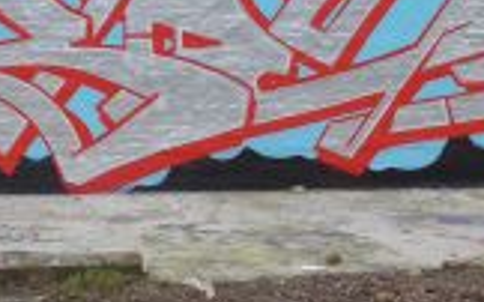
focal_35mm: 95
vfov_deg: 13.6
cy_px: 259
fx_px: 1252
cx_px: 21
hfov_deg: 21.3
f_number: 2.8
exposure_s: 1/200
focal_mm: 6
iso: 80
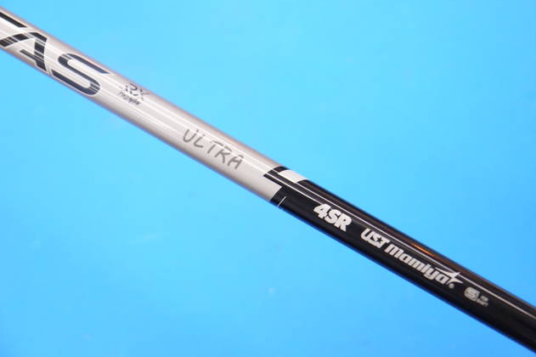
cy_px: 178
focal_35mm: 76
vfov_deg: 17.9
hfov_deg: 26.7
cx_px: 265
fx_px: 1131
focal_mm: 36
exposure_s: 1/80
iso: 640
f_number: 5.3
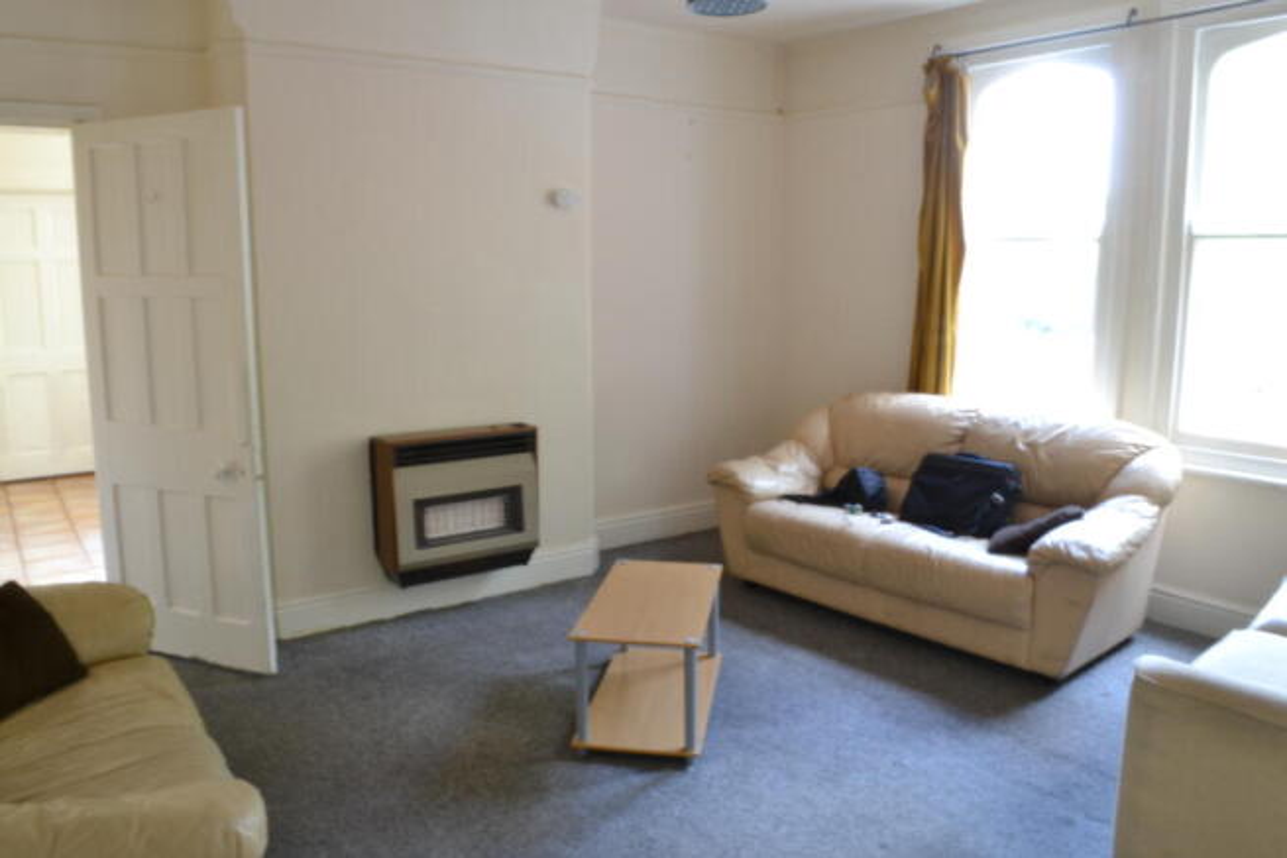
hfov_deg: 67.4
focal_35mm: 27
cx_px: 644
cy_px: 429
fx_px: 965
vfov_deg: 48.0
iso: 100
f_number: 22
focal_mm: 18
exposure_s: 10
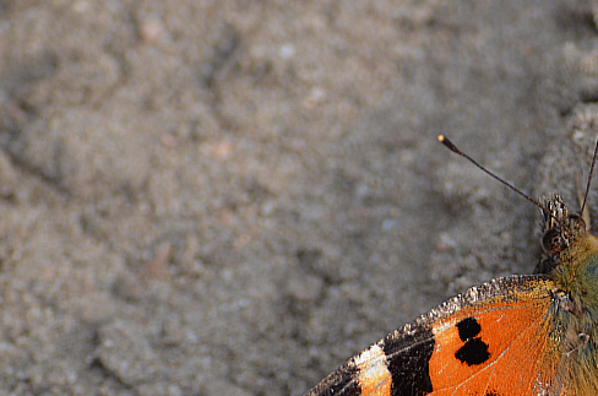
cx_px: 559
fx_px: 10441
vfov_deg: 2.2
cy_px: 281
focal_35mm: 630
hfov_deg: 3.3
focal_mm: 200
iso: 110
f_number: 8
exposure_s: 1/125
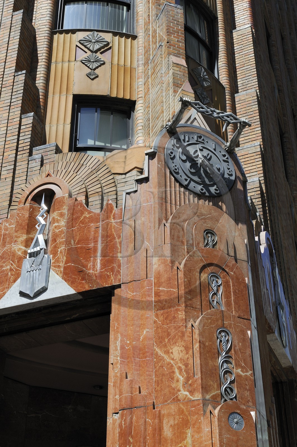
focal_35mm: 55
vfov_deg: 36.3
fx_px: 682
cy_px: 224
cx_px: 148
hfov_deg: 24.6
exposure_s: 1/200
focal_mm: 55
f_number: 13
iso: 200
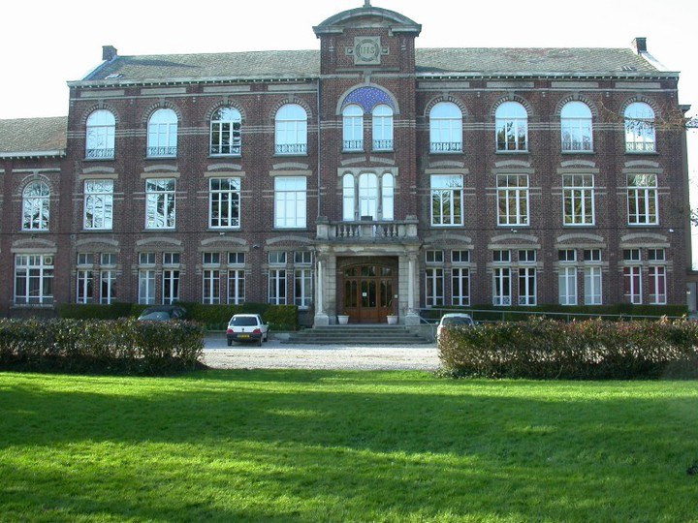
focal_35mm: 38
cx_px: 349
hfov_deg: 49.0
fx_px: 766
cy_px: 262
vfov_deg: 37.7
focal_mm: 7.85
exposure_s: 1/93.5
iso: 100
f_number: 6
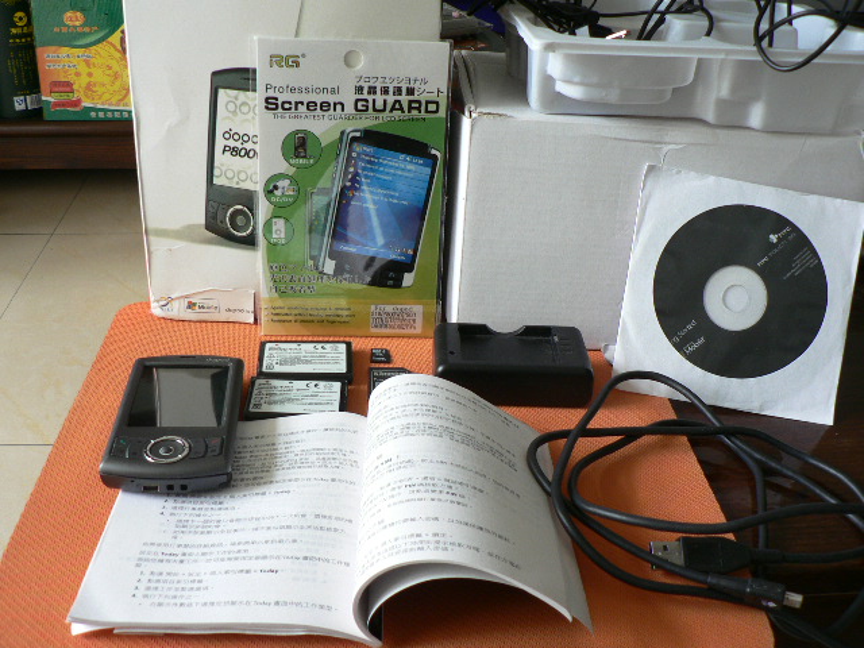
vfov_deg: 39.7
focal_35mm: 36
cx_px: 432
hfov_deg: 51.4
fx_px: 899
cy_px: 324
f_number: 2.8
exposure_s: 1/25
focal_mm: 6
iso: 80
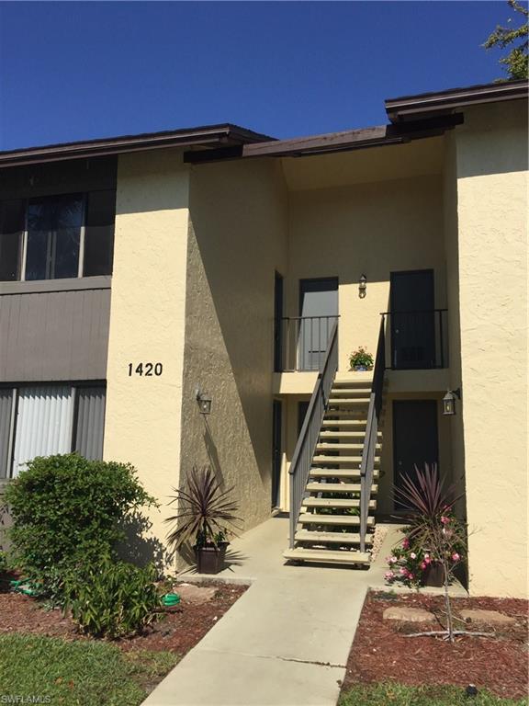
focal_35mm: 29
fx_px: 591
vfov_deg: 61.7
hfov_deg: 48.2
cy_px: 353
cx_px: 264
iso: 32
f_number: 2.2
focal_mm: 4.15
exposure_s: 1/4405
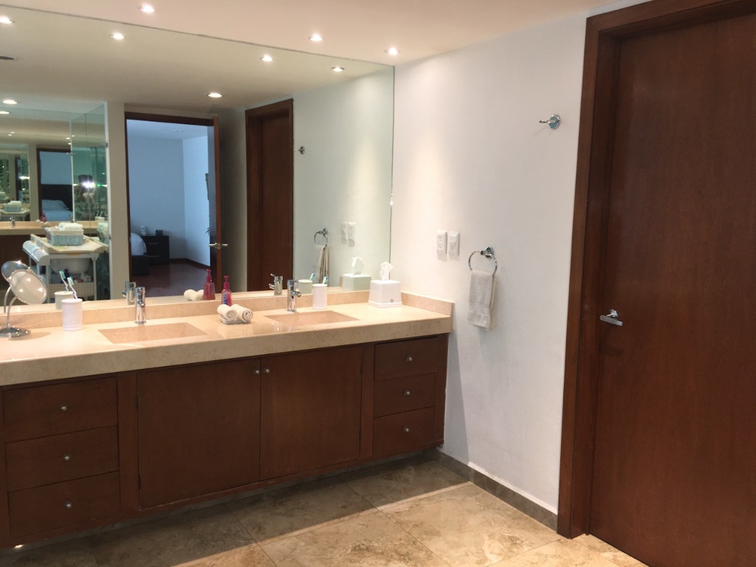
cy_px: 284
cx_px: 378
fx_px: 633
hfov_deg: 61.7
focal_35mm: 29
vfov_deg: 48.2
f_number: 2.2
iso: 25
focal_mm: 4.15
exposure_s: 1/30
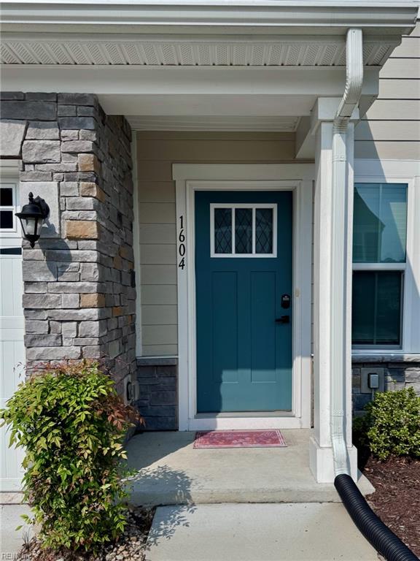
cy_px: 280
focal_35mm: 24
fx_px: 388
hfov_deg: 56.8
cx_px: 210
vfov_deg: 71.6
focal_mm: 6.76
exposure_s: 1/9009
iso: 80
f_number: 1.78
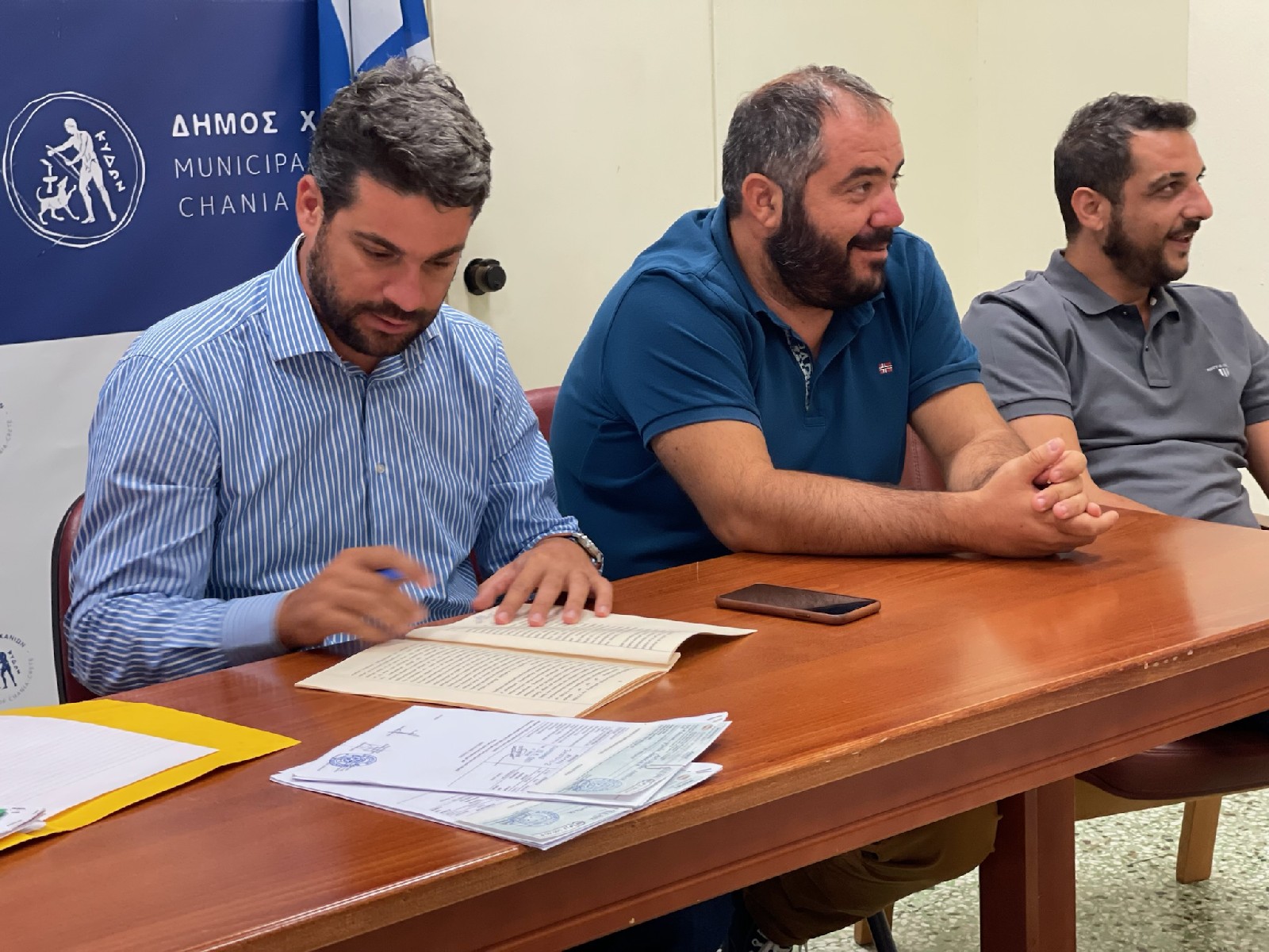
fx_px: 2346
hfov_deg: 30.3
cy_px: 476
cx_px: 634
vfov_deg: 22.9
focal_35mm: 64
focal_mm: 7.5
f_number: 2.2
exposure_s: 1/50
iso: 250
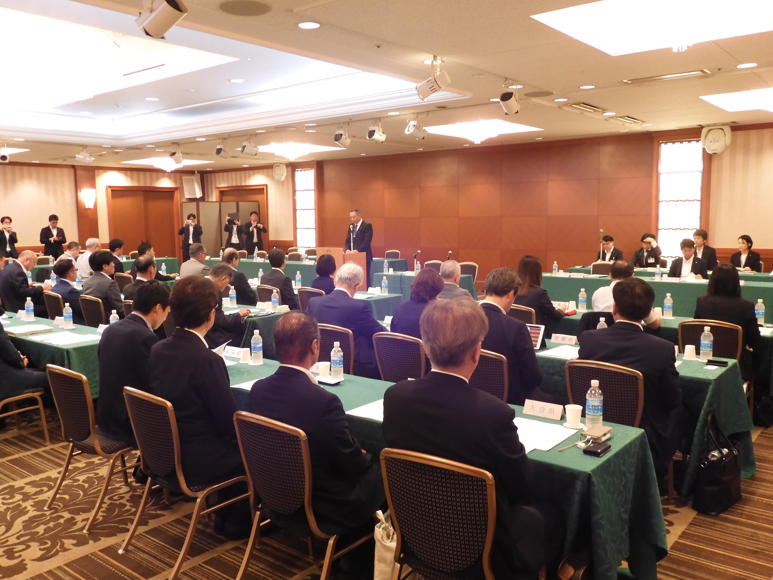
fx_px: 670
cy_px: 290
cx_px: 386
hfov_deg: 60.0
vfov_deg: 46.8
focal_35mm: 30
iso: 400
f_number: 3.5
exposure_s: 1/13
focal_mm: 5.4
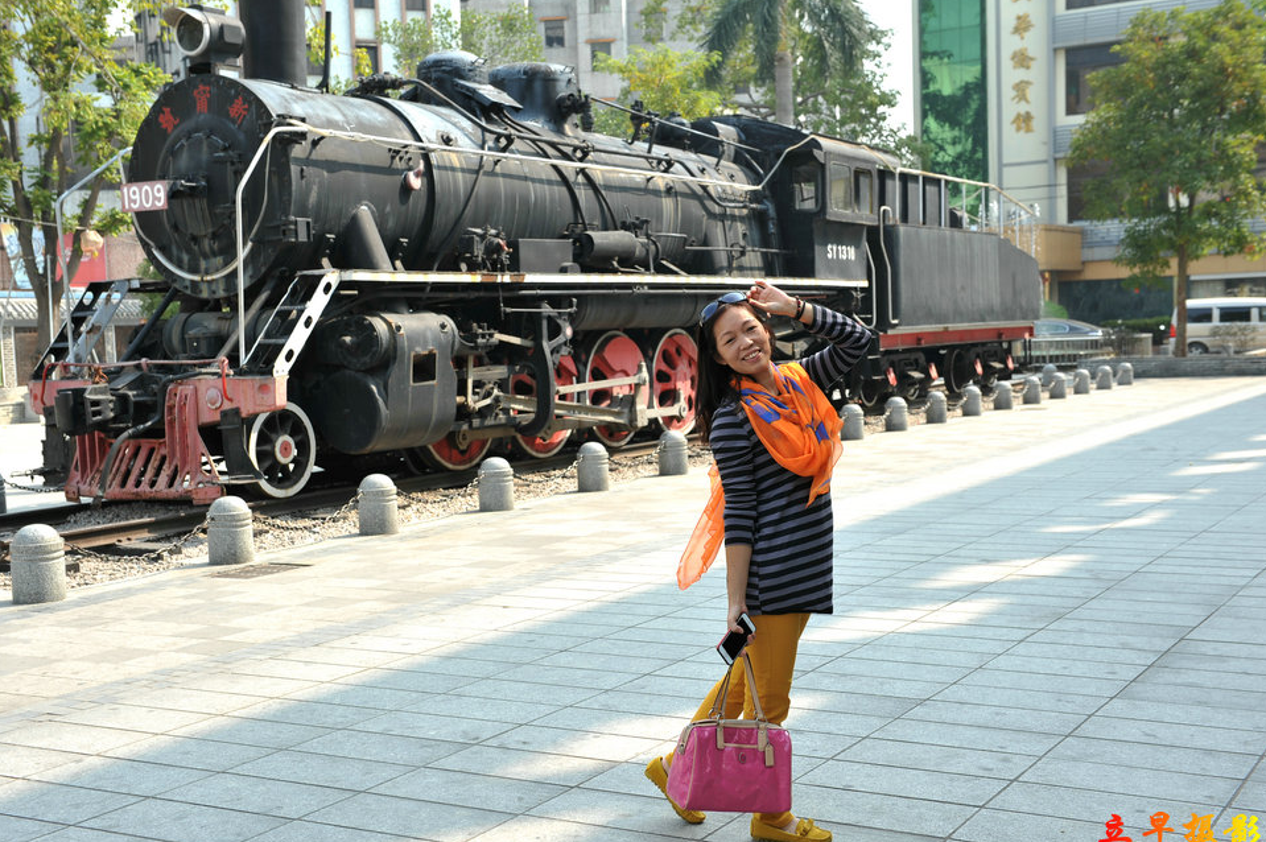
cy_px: 431
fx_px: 1652
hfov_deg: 41.9
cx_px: 609
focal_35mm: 47
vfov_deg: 28.6
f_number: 5.6
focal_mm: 44
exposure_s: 1/200
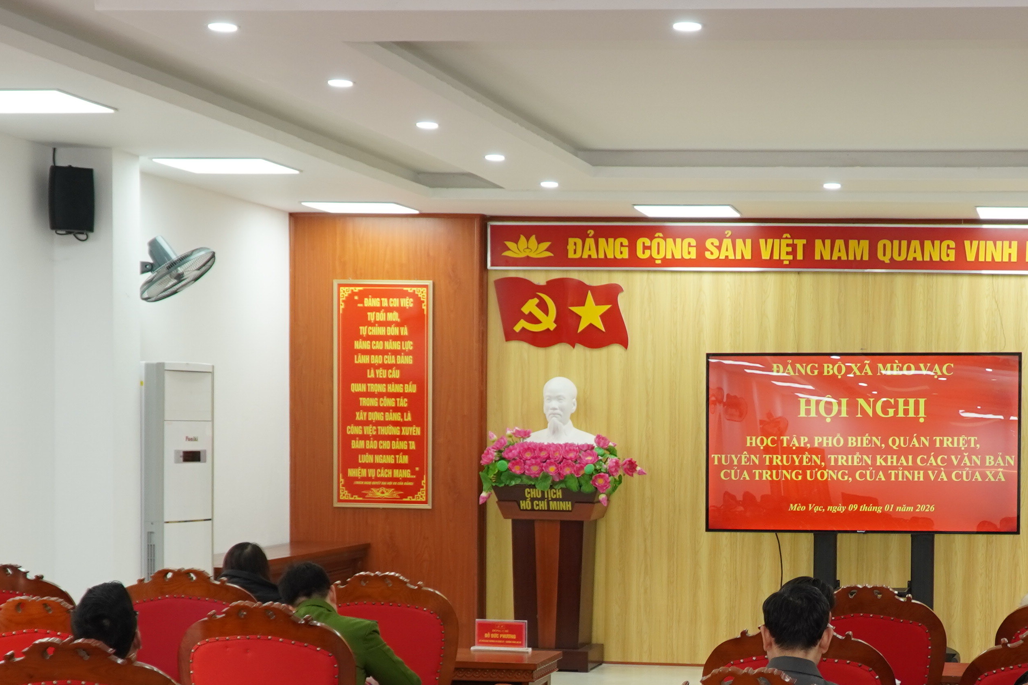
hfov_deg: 28.0
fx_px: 2027
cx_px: 773
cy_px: 591
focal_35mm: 71
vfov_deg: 18.9
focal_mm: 20
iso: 250
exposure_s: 1/60
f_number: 4
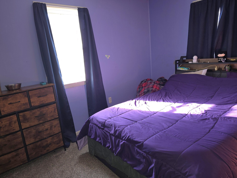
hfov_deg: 71.6
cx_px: 118
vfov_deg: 56.8
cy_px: 89
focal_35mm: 24
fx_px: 164
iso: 100
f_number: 1.7
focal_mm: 6.3
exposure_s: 1/40
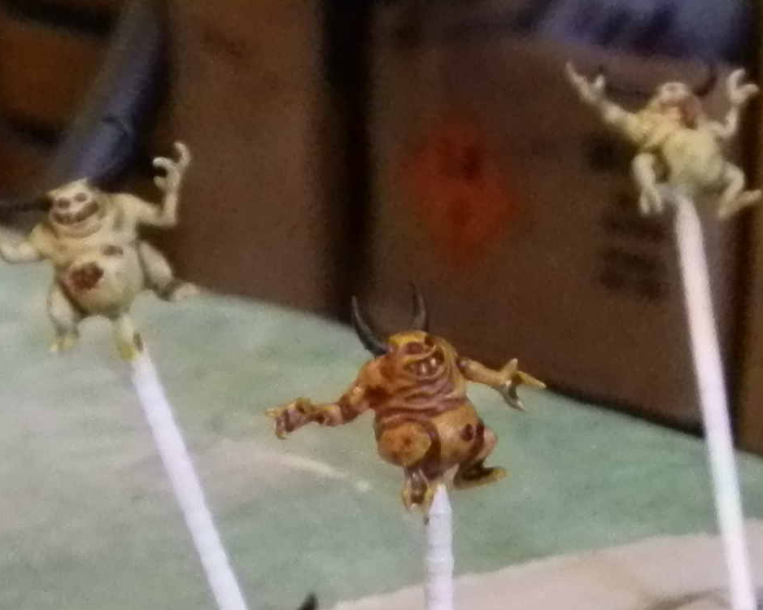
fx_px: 2822
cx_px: 538
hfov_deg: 15.4
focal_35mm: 125
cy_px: 787
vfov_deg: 12.0
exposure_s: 1/50
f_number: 3.1
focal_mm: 5
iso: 400
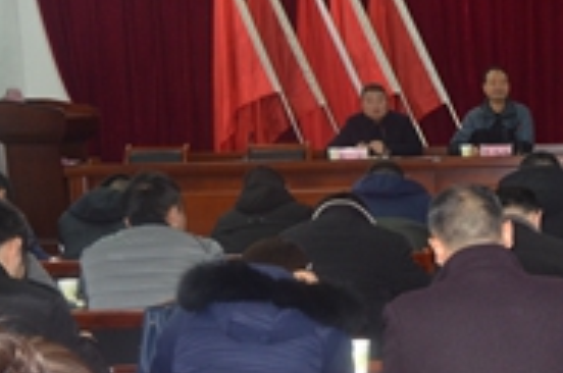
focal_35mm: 98
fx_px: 1530
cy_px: 313
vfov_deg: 13.8
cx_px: 695
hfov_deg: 19.5
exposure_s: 1/60
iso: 800
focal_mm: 24
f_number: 3.8
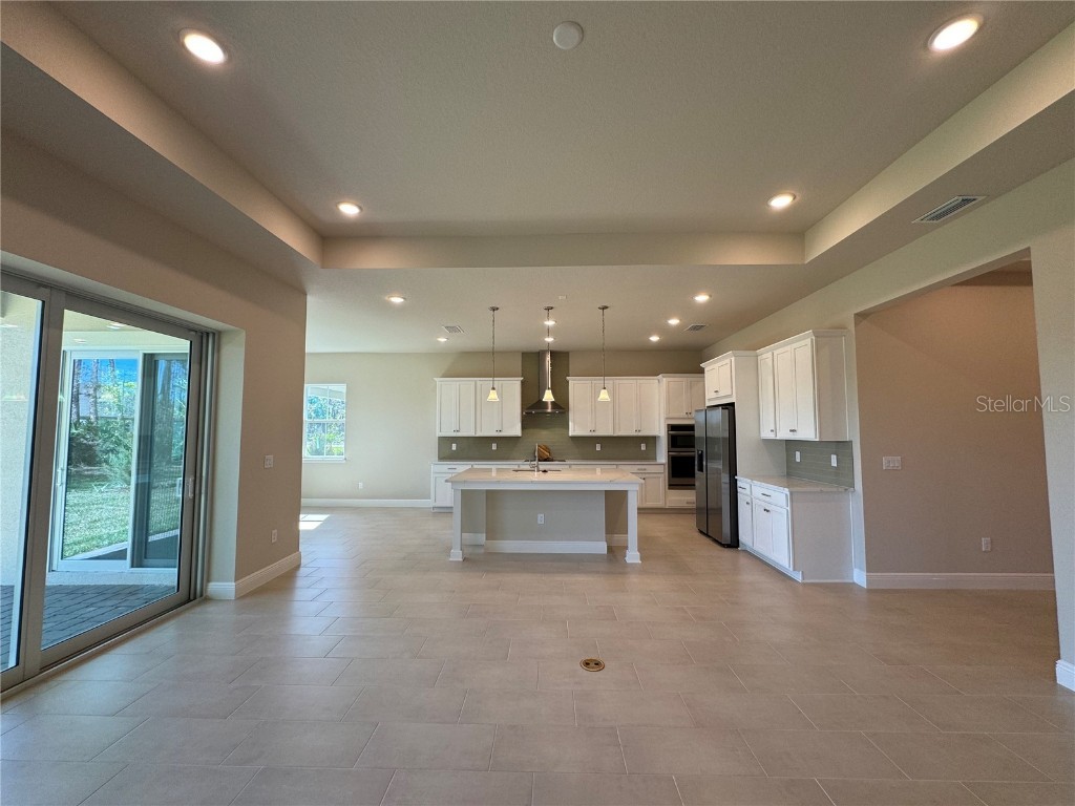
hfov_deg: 102.1
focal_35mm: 14
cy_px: 403
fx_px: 435
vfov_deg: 85.7
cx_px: 538
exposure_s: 1/120
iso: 80
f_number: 2.2
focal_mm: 2.22
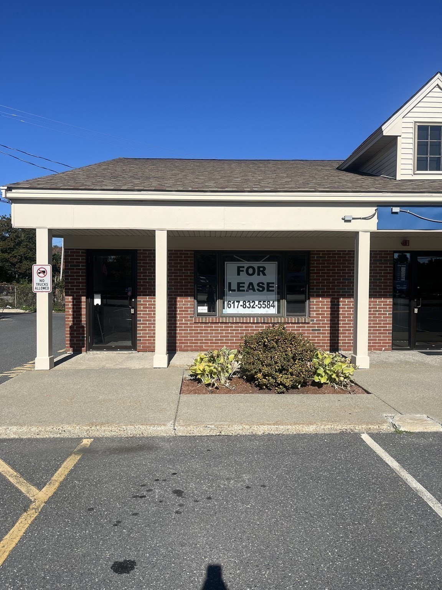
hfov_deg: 53.1
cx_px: 221
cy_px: 295
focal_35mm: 26
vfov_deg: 67.3
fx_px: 443
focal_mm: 5.1
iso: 50
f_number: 1.6
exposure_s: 1/5556
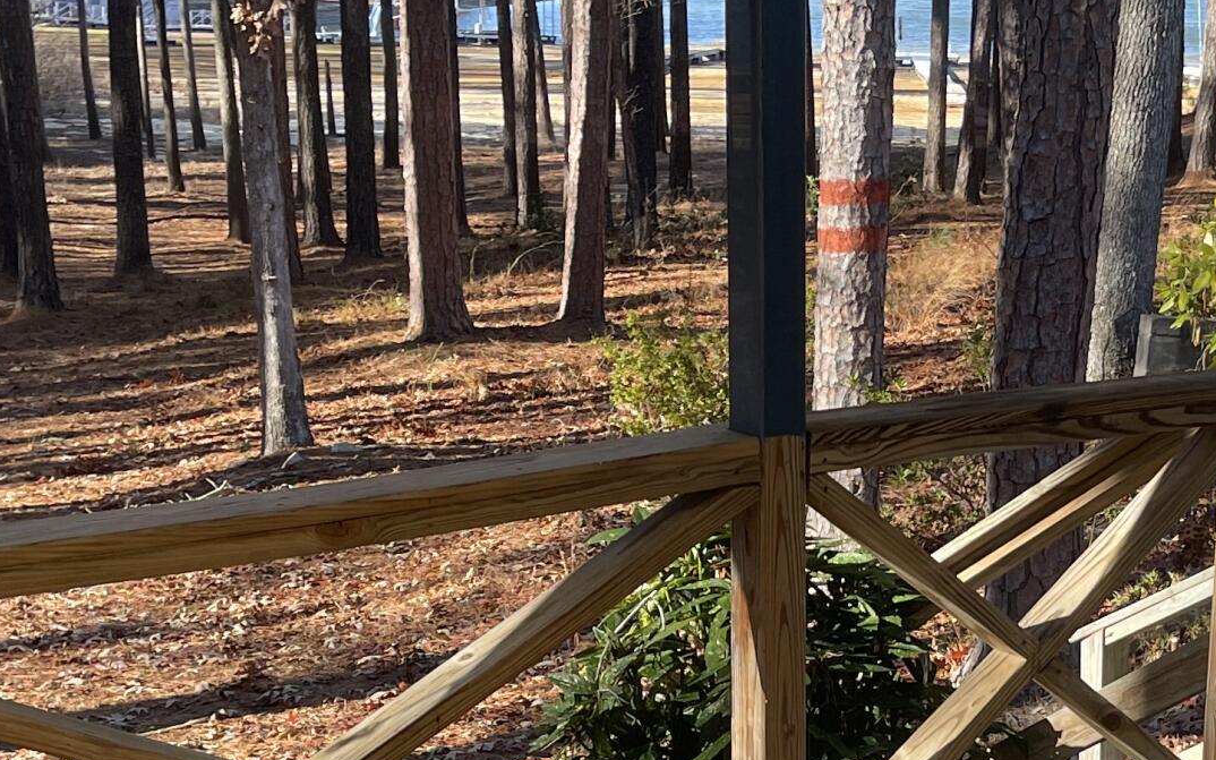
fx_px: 2452
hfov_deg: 27.5
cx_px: 877
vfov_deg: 17.1
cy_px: 797
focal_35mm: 74
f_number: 1.6
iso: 32
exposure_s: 1/344
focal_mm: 5.1
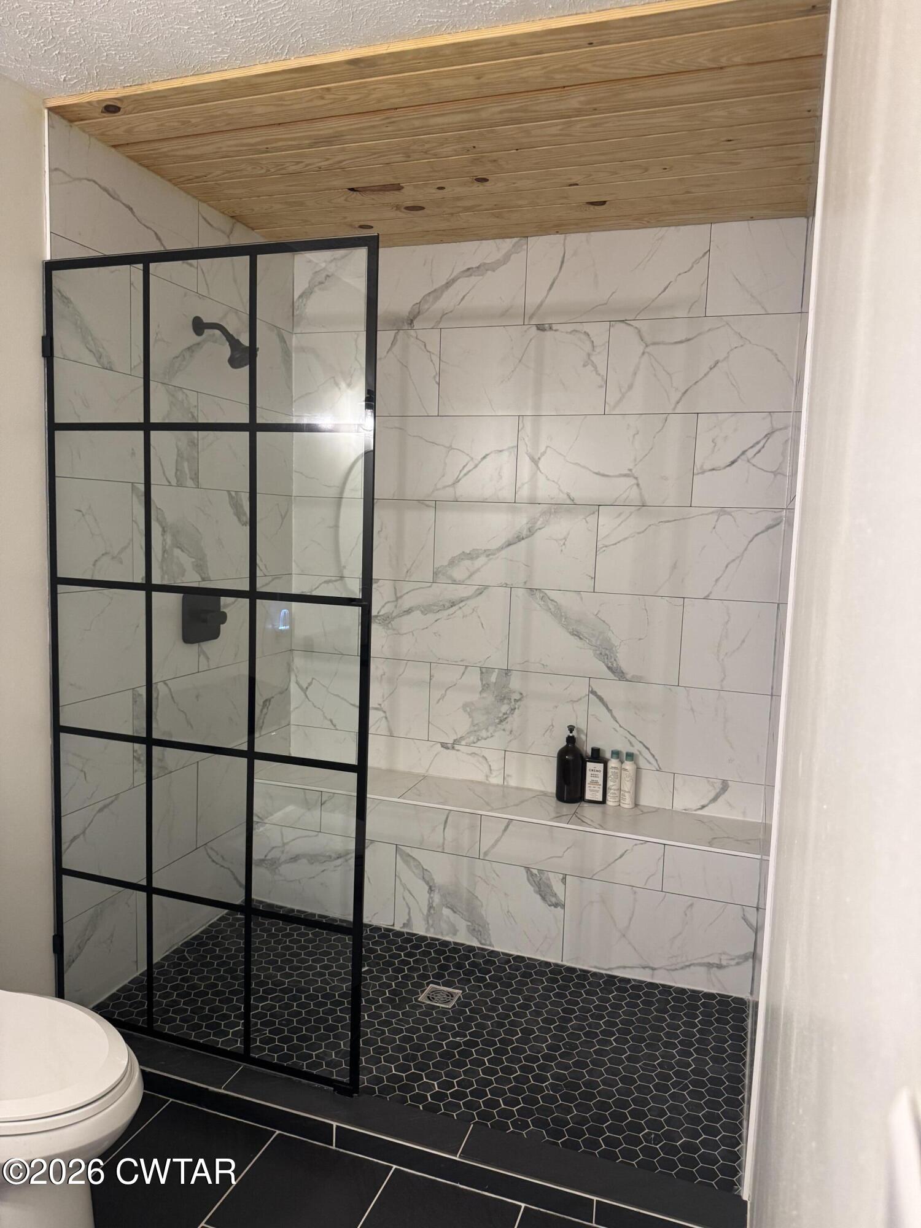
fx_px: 851
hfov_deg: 56.8
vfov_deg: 71.6
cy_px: 614
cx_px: 460
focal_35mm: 24
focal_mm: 6.76
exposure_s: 1/60
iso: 320
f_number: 1.78
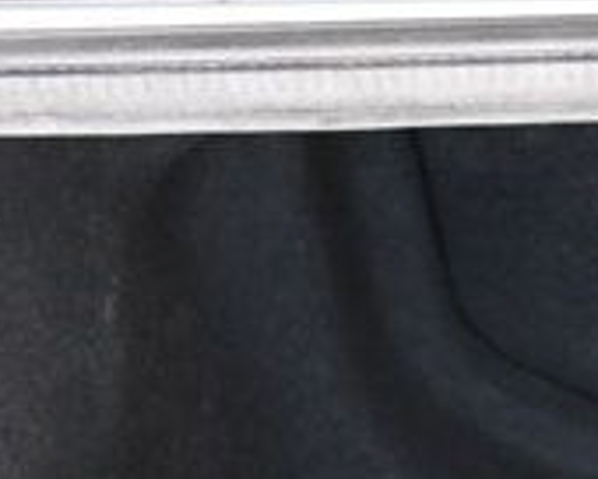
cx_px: 1351
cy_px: 821
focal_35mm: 226
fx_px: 4000
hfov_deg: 8.0
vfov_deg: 6.7
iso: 2500
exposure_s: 1/160
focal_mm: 27
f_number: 6.3
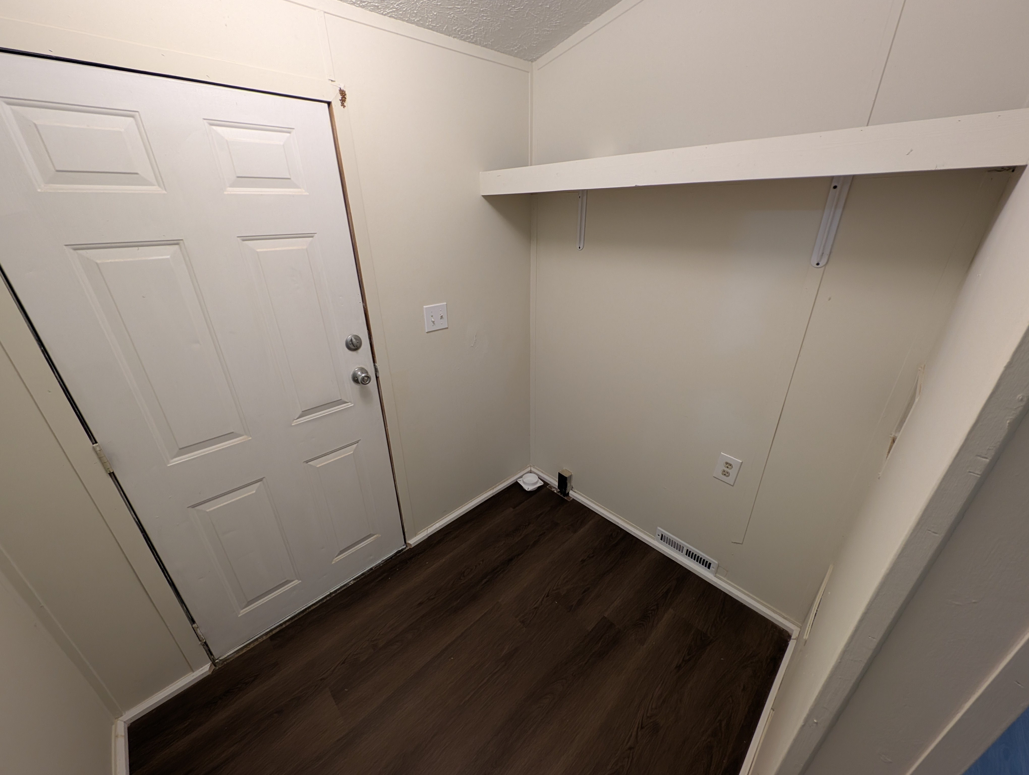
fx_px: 357
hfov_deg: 110.5
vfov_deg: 94.6
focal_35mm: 12
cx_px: 514
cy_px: 388
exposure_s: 1/30
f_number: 1.95
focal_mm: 2.23
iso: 79
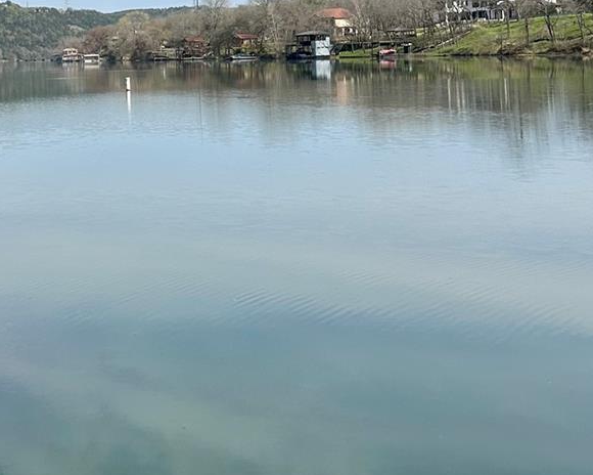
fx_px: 1088
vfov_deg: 23.9
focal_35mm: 62
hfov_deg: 29.3
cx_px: 62
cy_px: 47
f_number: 1.78
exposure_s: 1/6623
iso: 80
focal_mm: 6.86
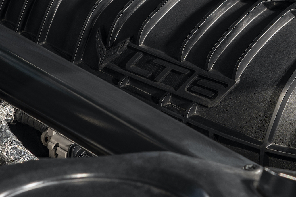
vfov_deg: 5.3
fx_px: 2146
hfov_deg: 7.9
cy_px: 18
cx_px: 265
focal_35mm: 261
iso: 100
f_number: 8
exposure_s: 1/250
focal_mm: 70
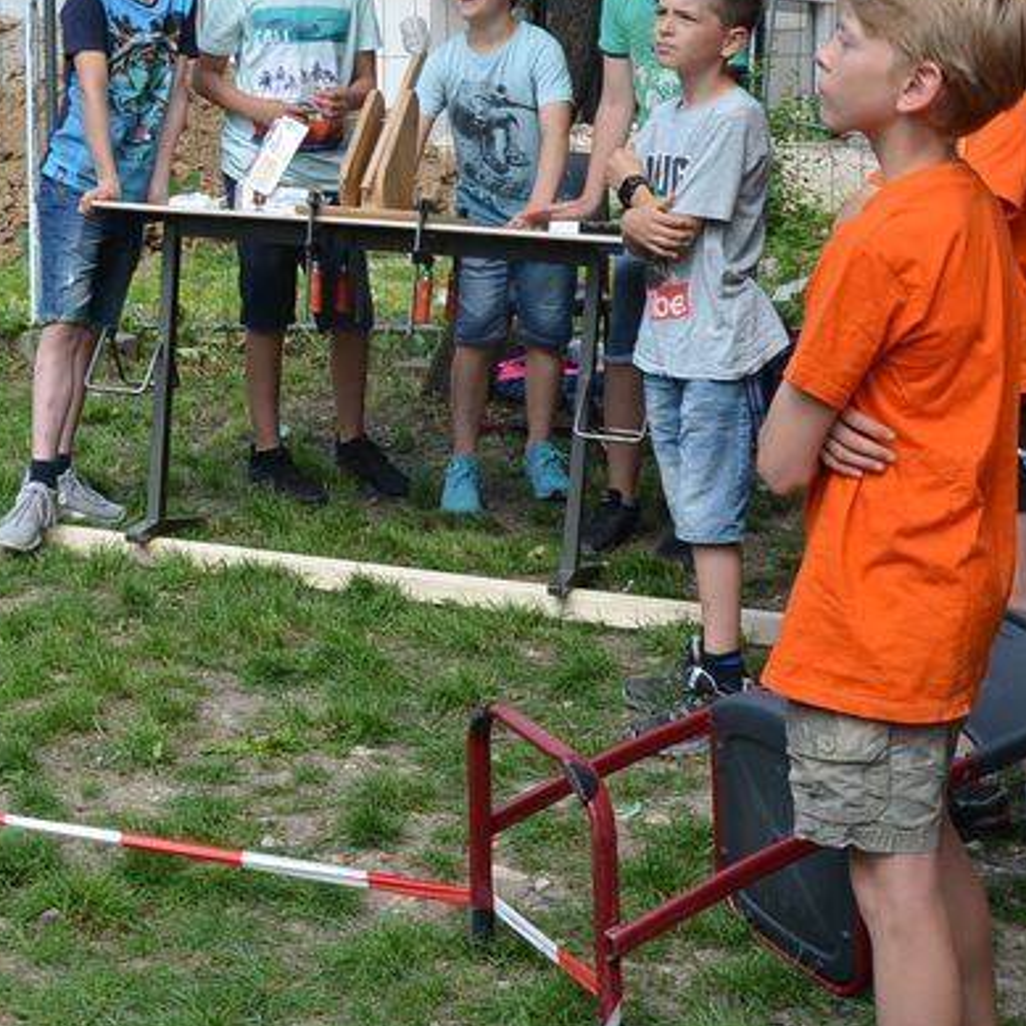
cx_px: 11
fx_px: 2414
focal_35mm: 72
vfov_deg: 23.7
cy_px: 243
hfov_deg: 23.1
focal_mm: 22
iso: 200
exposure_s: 1/250
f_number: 8
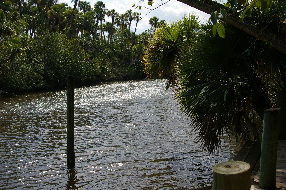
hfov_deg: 49.6
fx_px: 310
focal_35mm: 39
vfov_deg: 34.1
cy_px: 95
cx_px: 143
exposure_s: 1/1000
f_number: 5.6
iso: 200
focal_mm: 26
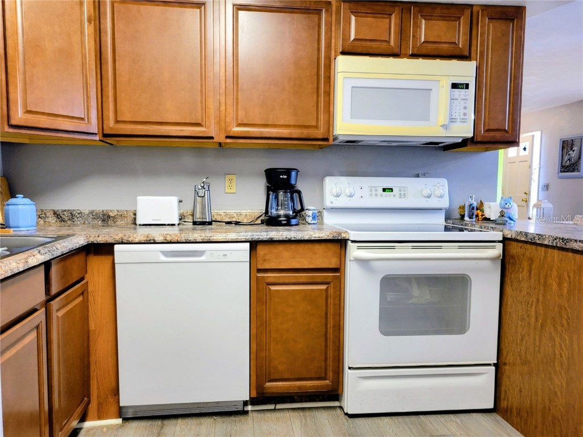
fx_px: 438
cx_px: 292
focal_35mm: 26
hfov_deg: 67.3
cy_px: 218
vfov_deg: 53.1
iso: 200
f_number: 1.8
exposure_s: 1/40
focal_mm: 5.4
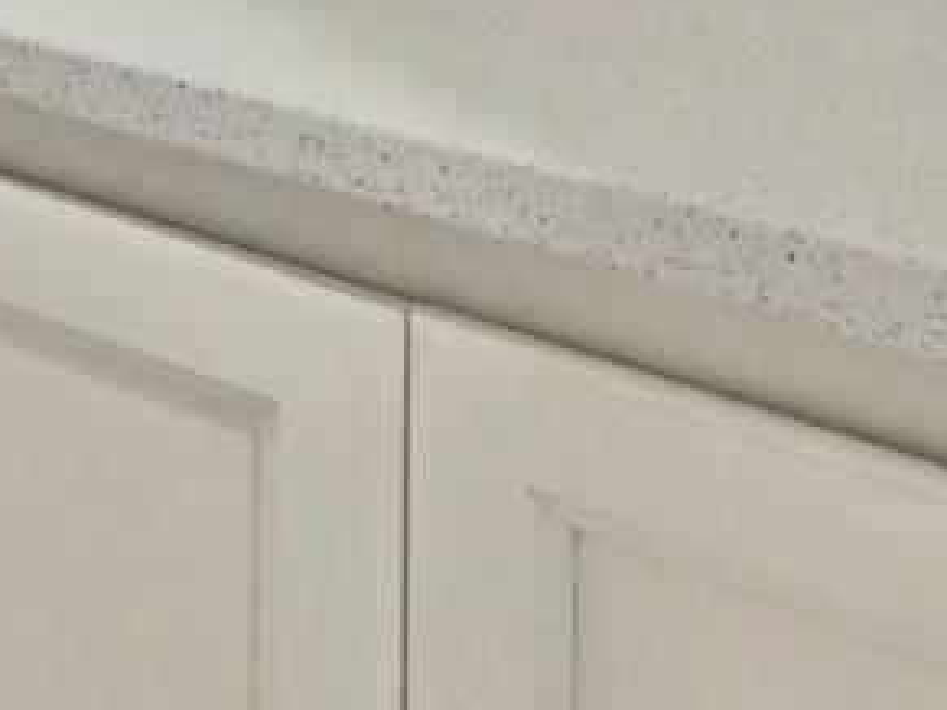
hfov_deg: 21.5
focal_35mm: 77
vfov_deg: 17.0
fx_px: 2106
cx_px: -456
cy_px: -407
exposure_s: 1/80
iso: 3200
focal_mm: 7
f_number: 4
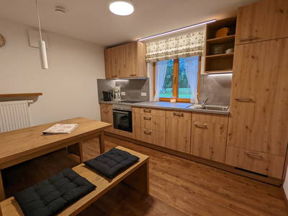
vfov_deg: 78.1
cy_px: 108
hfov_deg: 94.5
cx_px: 144
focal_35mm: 16
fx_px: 133
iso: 97
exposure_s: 1/28.6
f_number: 2.2
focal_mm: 2.35
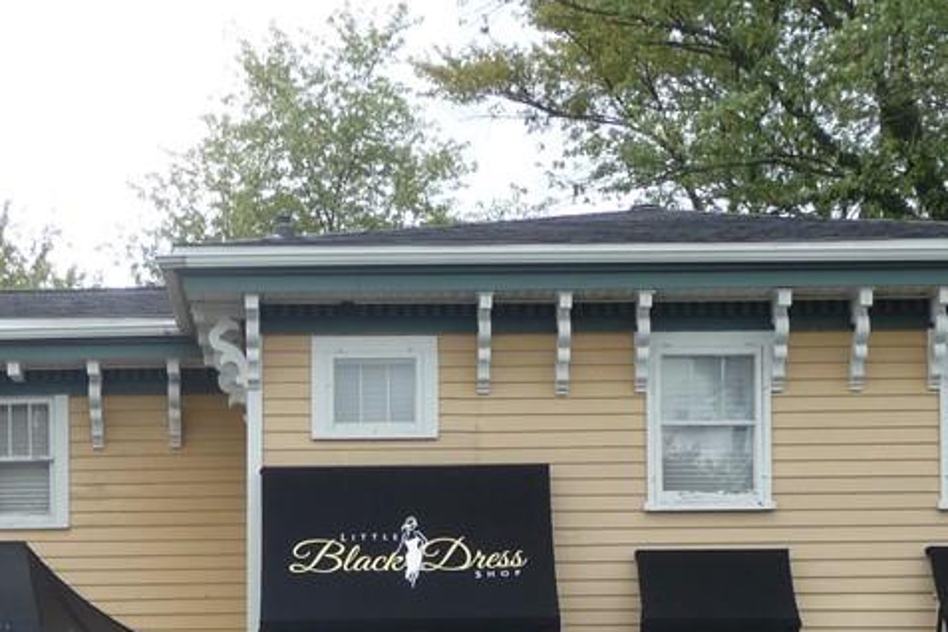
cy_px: 745
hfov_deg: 21.1
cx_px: 268
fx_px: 2528
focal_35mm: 96
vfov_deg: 13.9
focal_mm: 7.1
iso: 100
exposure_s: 1/100
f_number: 4
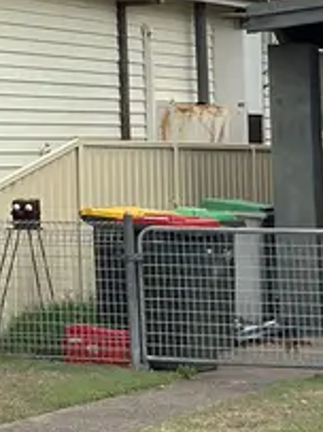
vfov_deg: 10.0
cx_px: -191
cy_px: -317
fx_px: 2354
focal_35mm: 189
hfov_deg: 7.7
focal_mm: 6.86
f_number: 1.78
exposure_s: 1/7634
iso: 80
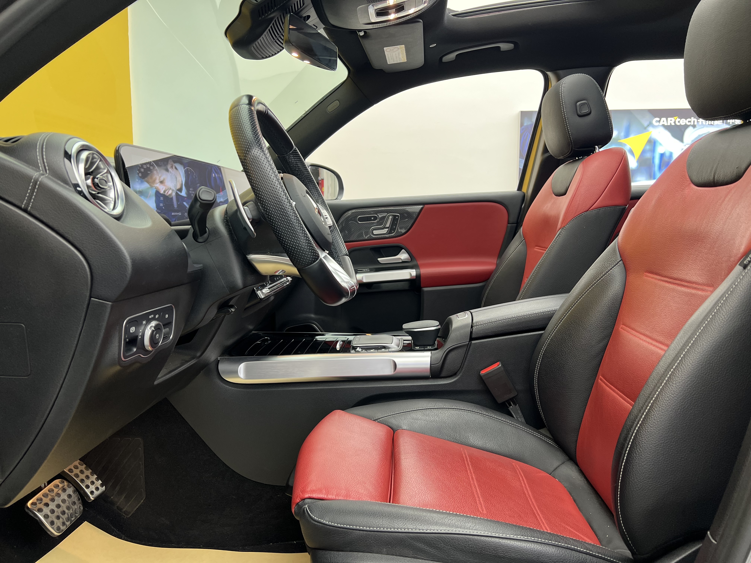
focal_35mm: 26
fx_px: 564
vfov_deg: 53.1
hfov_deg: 67.3
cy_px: 282
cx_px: 376
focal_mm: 5.7
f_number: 1.5
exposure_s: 1/100
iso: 64
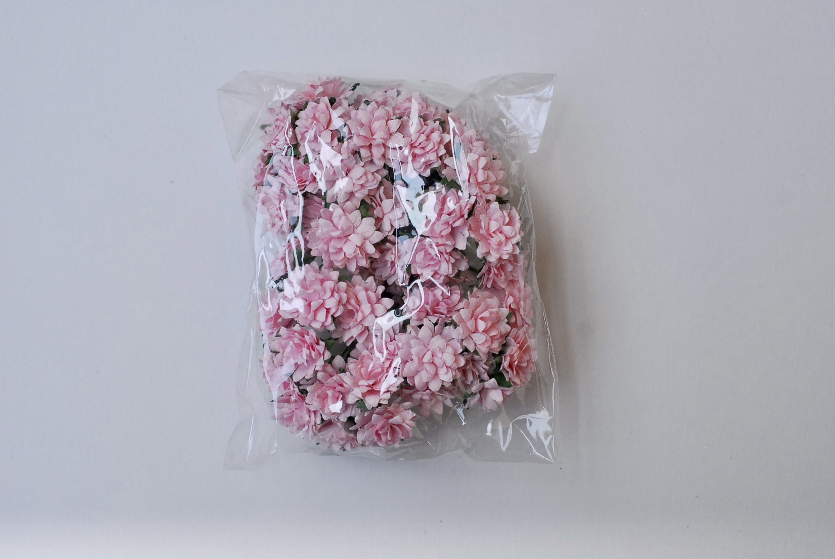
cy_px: 280
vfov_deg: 22.7
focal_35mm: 60
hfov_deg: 33.4
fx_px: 1393
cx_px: 418
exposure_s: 1/80
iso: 640
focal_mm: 40
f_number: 5.6
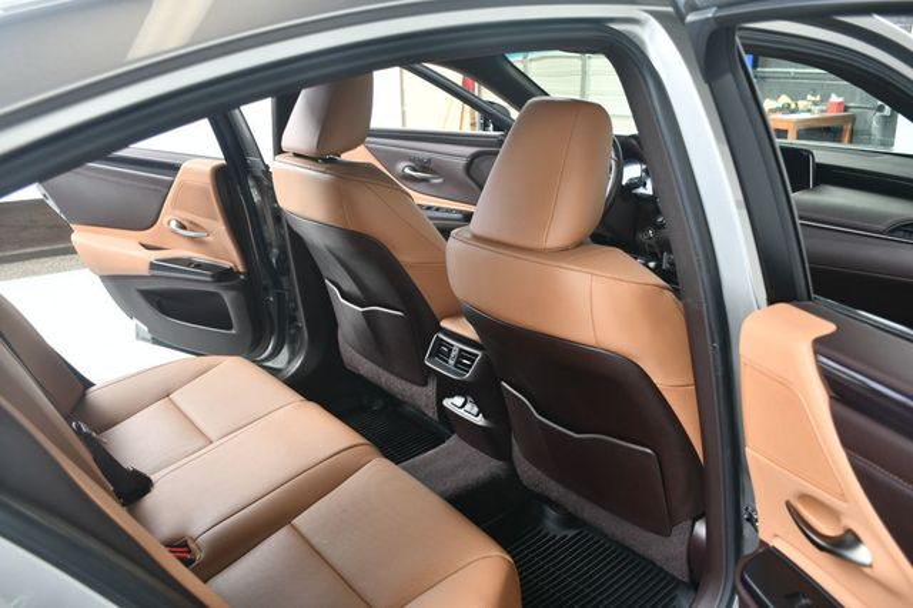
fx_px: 836
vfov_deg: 39.9
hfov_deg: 57.2
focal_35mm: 33
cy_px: 304
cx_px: 456
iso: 100
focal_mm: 22
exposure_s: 1/125
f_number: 4
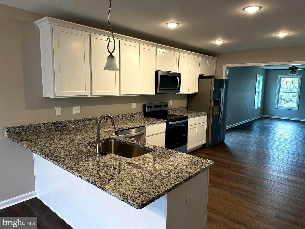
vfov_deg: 56.8
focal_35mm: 24
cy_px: 114
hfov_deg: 71.6
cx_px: 152
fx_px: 211
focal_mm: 6.86
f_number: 1.78
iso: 160
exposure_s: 1/60
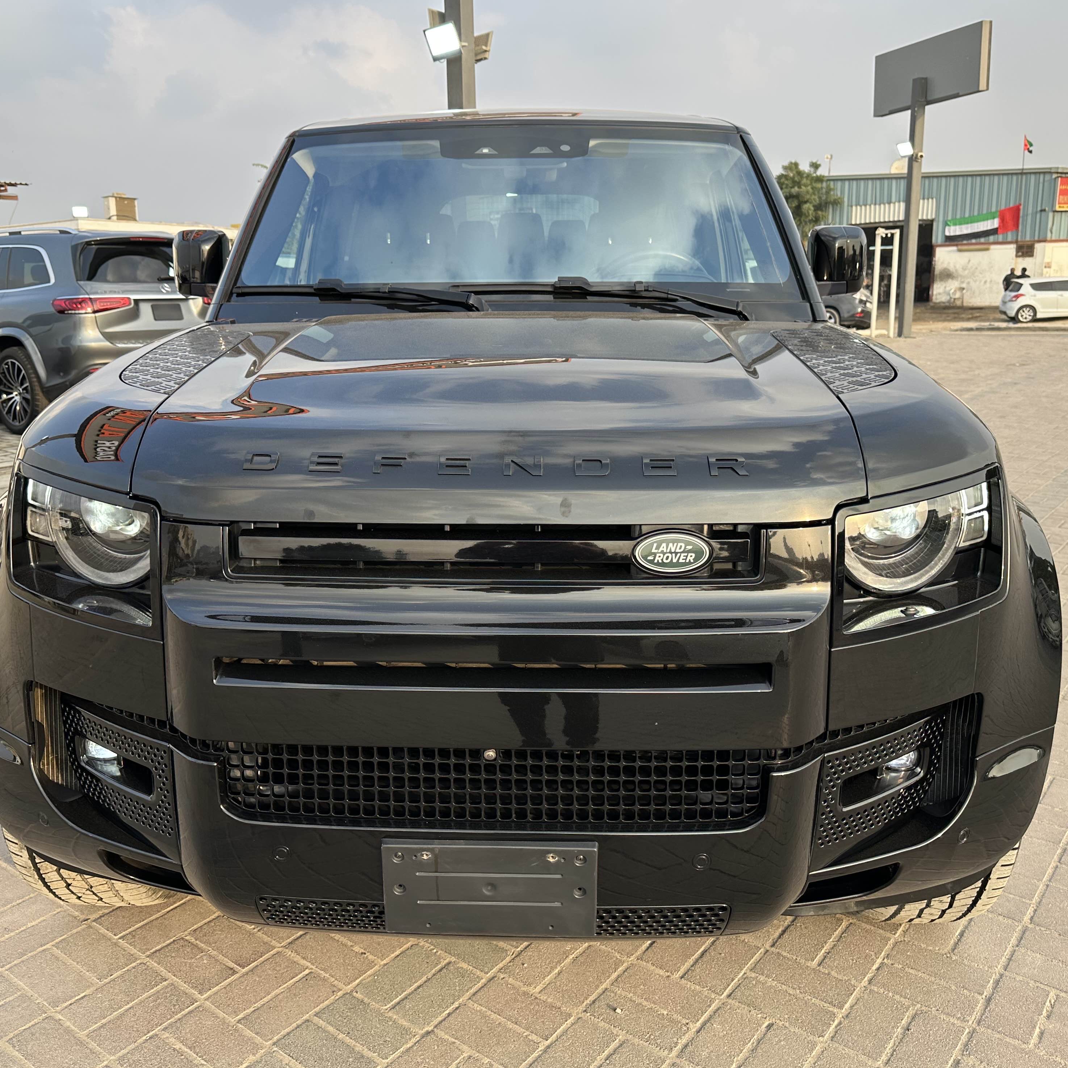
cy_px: 533
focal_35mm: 29
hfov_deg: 55.6
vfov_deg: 55.6
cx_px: 493
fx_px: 1012
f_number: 1.78
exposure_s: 1/734
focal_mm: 6.86
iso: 80
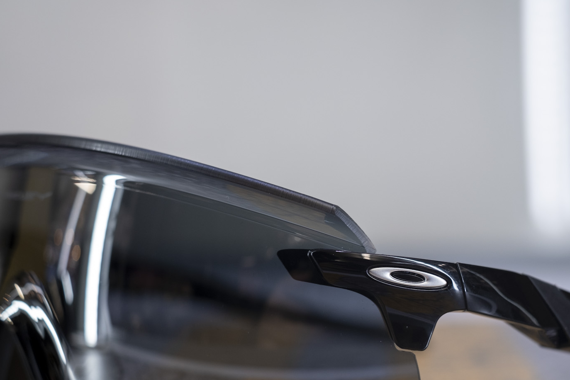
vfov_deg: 17.2
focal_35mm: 79
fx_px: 1251
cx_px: 307
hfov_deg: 25.7
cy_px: 262
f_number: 4
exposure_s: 1/40
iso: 400
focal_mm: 35
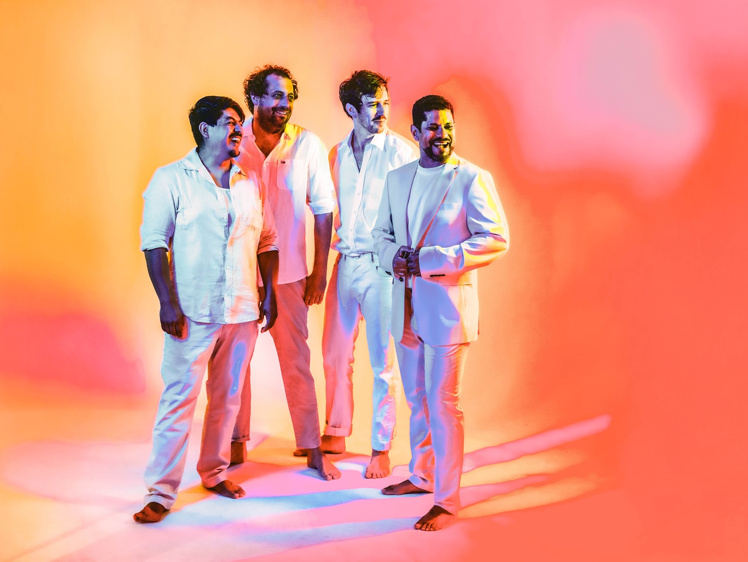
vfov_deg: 29.1
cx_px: 374
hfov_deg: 38.2
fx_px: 1081
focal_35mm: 50
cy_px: 281
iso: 640
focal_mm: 25
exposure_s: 1/125
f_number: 2.8
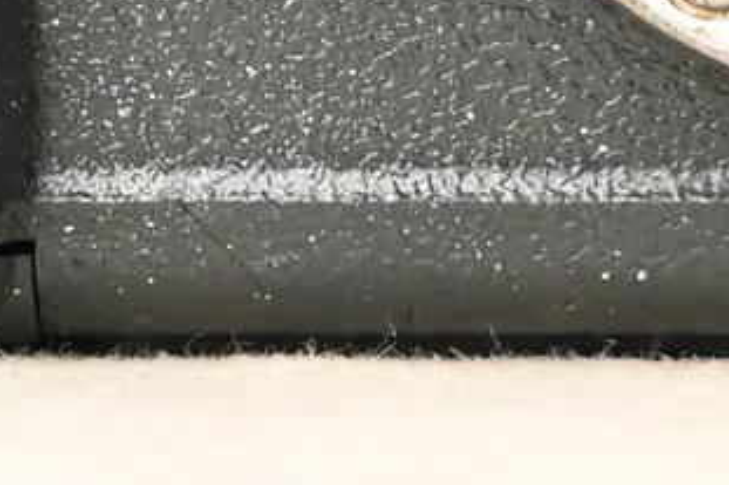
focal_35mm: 925
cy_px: -861
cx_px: 846
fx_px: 18721
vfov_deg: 1.5
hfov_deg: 2.2
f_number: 14
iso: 3200
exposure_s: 1/100
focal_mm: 120
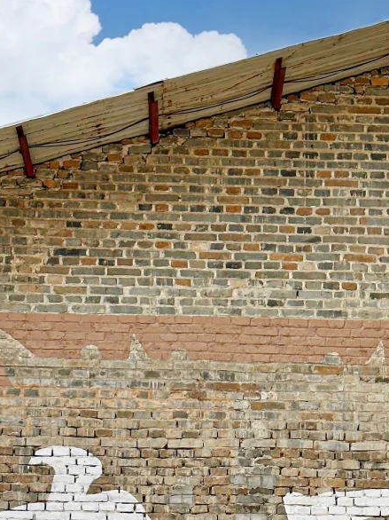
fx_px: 1769
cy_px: 562
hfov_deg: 12.5
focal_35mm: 118
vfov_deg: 16.2
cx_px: 235
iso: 64
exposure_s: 1/5000
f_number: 1.8
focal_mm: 6.86
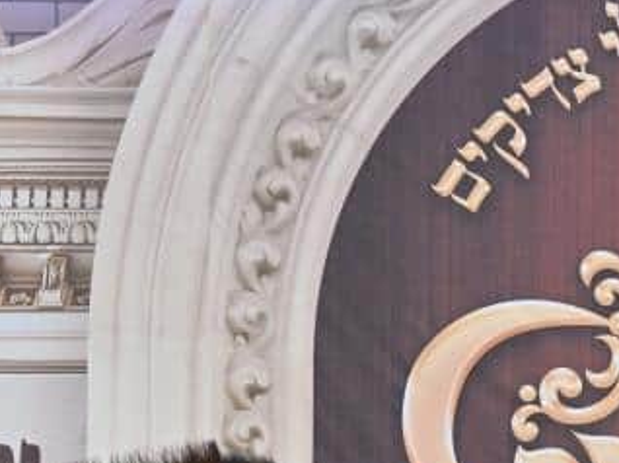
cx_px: 919
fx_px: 7469
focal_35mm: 418
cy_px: 595
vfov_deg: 3.5
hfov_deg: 4.7
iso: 640
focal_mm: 90
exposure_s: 1/200
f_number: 2.8
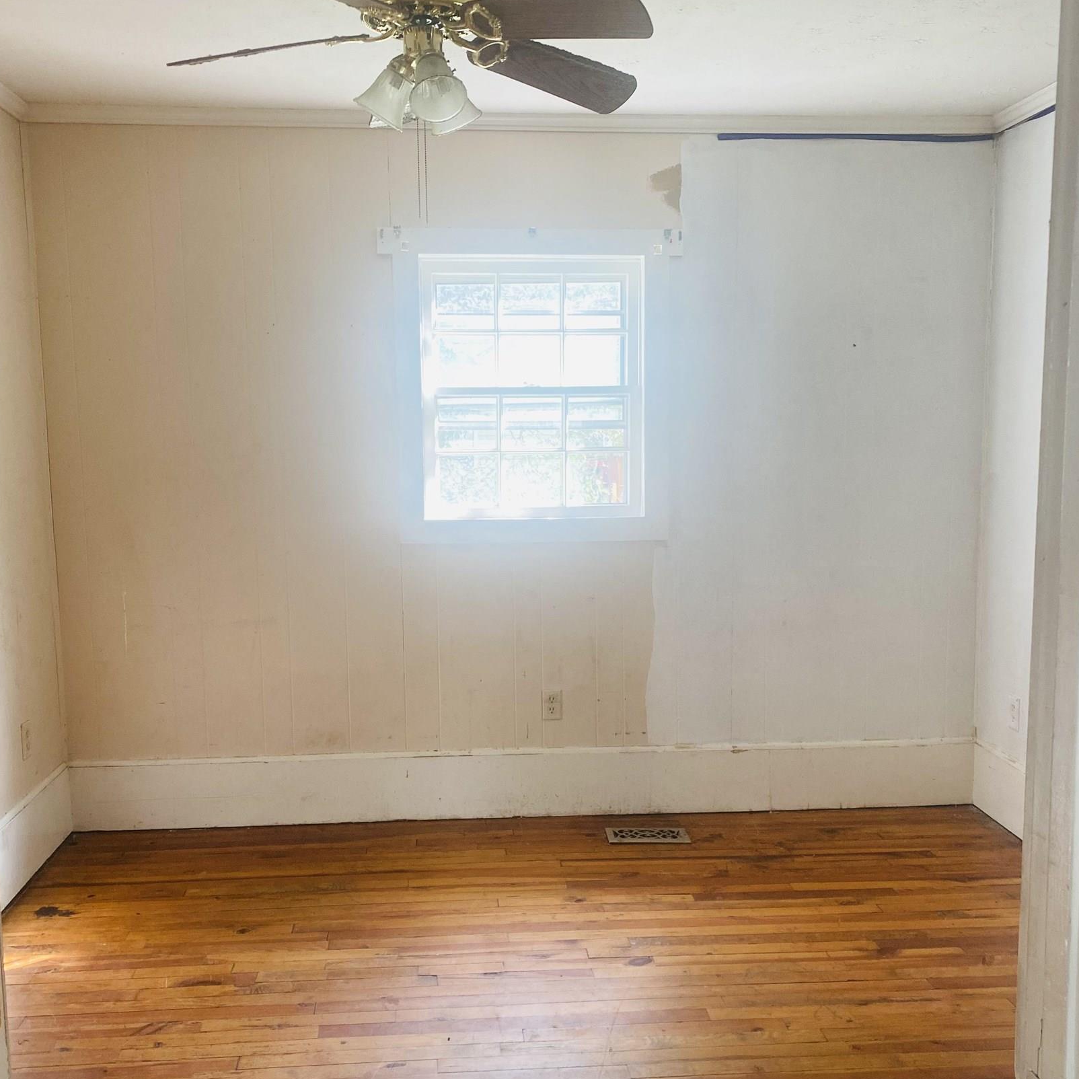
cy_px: 587
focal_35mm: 33
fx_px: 1164
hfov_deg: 49.7
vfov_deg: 49.7
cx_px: 511
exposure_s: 1/121
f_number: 1.8
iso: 125
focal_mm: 4.25
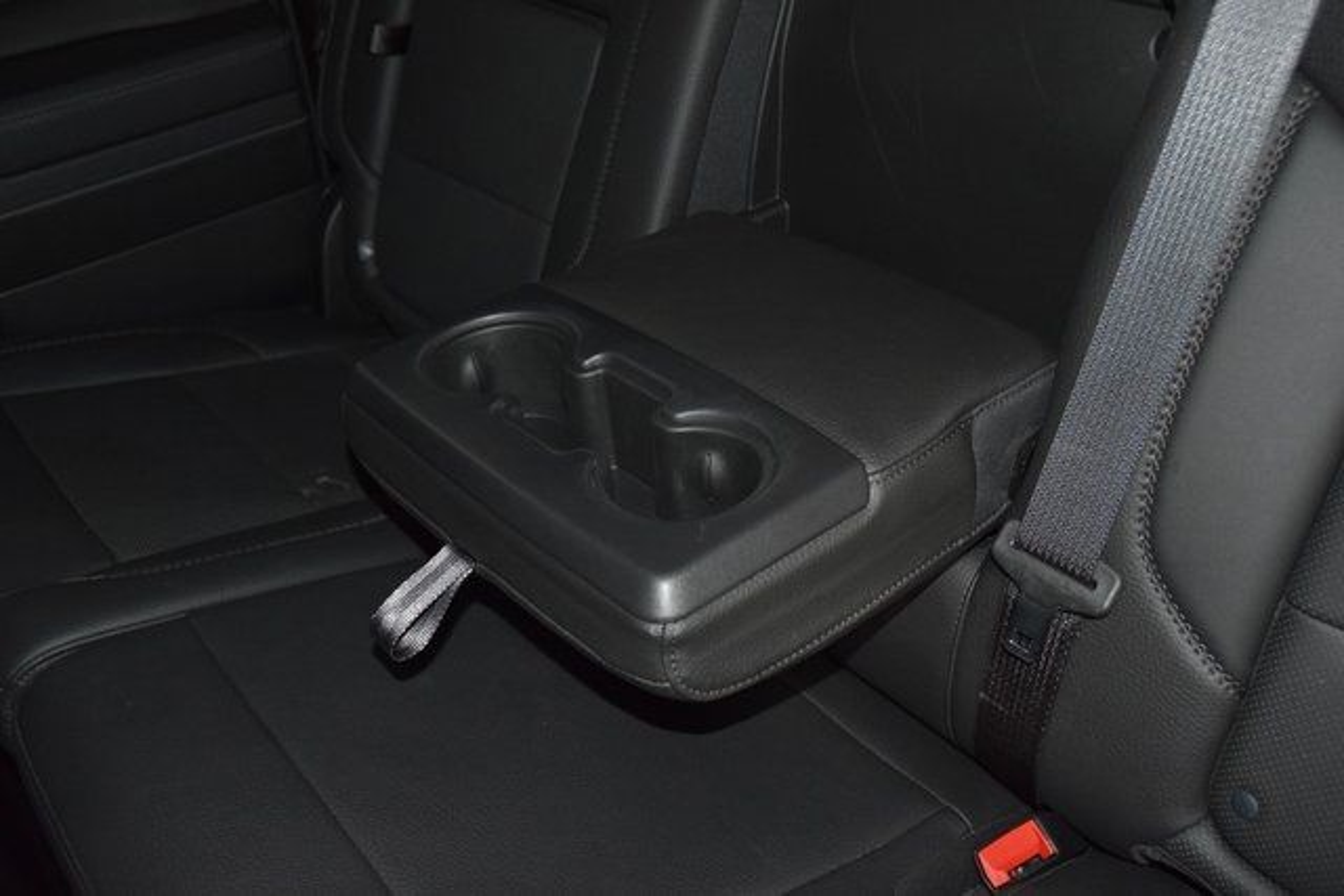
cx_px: 672
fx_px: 1344
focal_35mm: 36
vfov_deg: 36.9
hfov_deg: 53.1
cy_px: 448
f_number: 3.8
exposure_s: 1/125
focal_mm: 24
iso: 2500
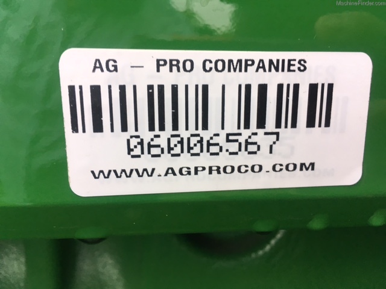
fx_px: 323
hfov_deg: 61.7
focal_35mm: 29
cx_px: 193
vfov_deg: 48.2
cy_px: 144
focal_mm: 4.15
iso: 32
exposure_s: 1/30
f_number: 2.2
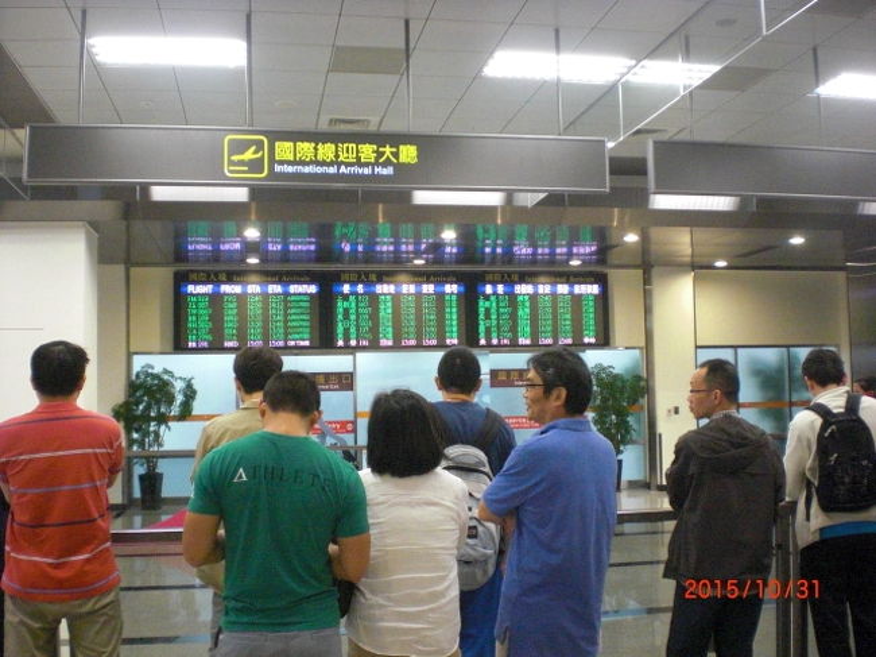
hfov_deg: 49.0
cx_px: 438
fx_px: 961
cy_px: 328
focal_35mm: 38
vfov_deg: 37.7
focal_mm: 6.3
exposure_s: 1/80
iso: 800
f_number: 3.1
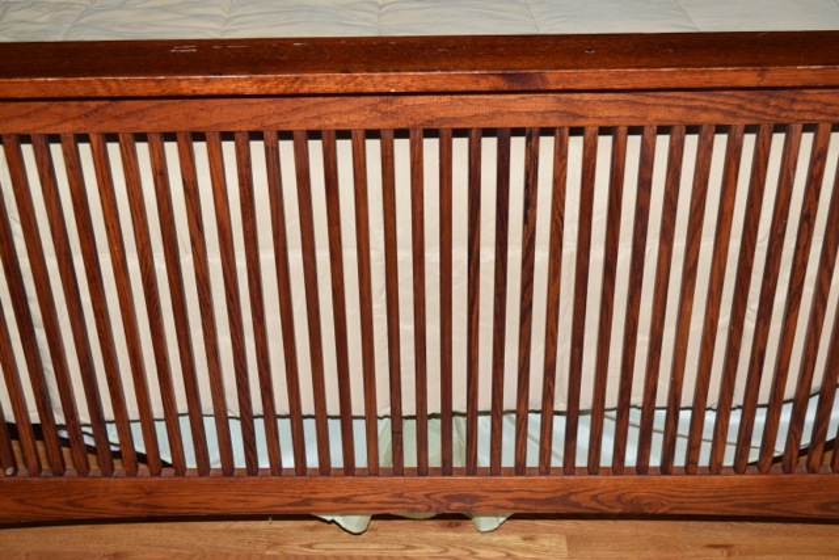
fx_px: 1259
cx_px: 420
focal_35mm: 54
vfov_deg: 25.1
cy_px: 280
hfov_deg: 36.9
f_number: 5.6
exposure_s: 1/125
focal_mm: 36
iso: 800
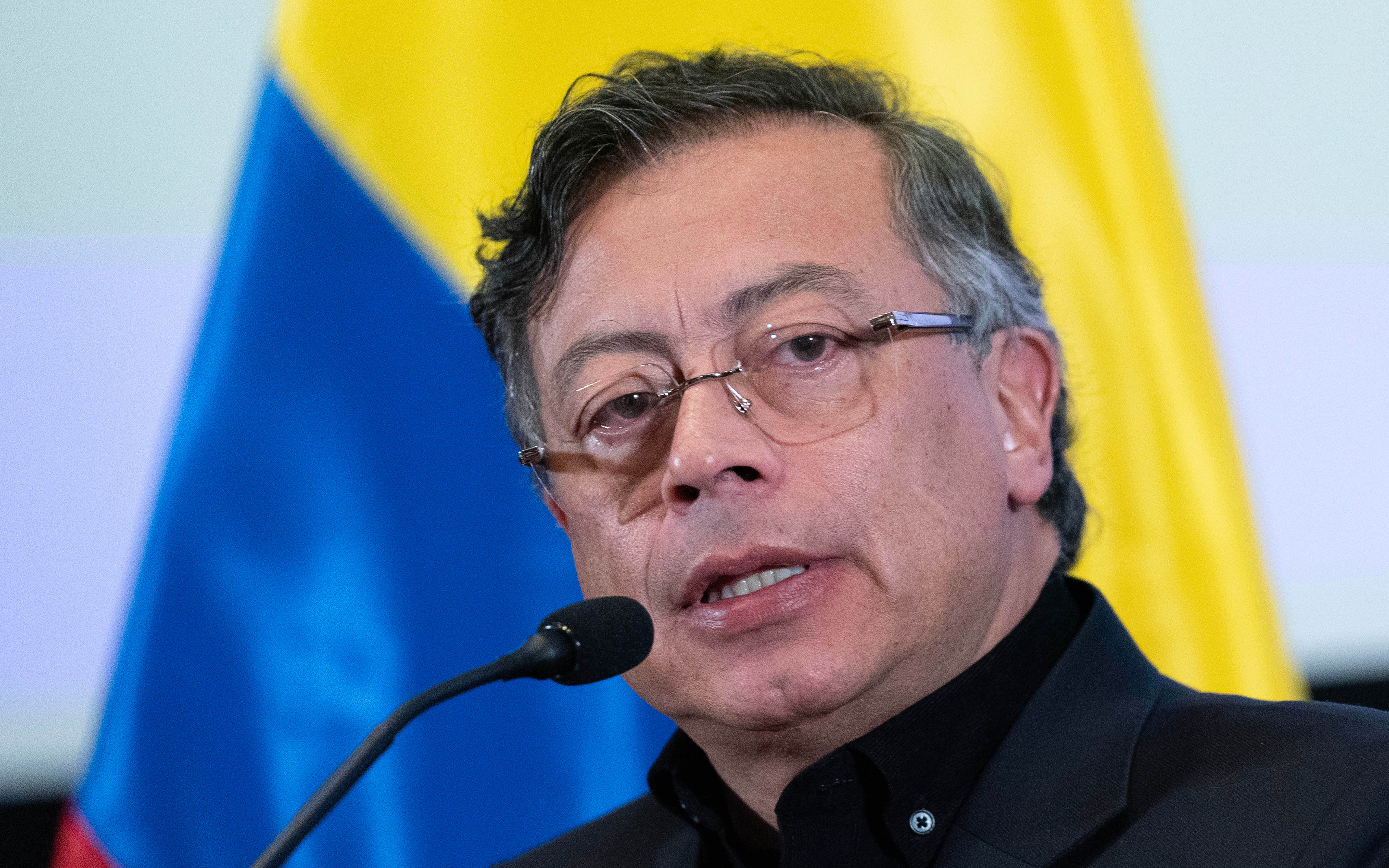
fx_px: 7722
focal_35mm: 204
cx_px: 694
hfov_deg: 10.3
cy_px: 448
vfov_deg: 6.4
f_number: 3.2
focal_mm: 200
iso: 5000
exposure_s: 1/320
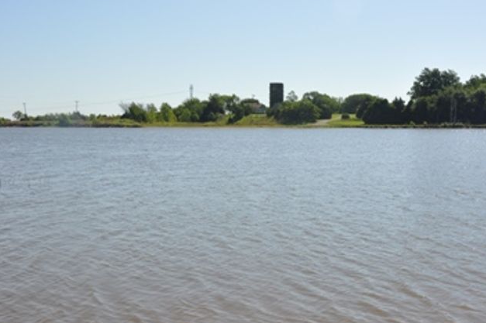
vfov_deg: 26.1
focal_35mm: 52
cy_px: 169
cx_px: 271
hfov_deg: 38.4
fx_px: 697
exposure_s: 1/400
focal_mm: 27
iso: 200
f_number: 10
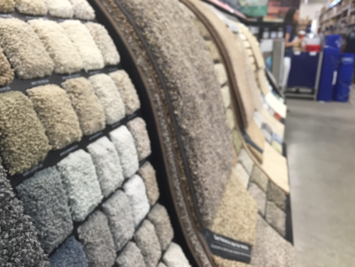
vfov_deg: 48.2
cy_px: 134
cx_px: 178
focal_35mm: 29
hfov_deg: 61.7
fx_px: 297
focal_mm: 4.15
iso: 64
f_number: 2.2
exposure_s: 1/30
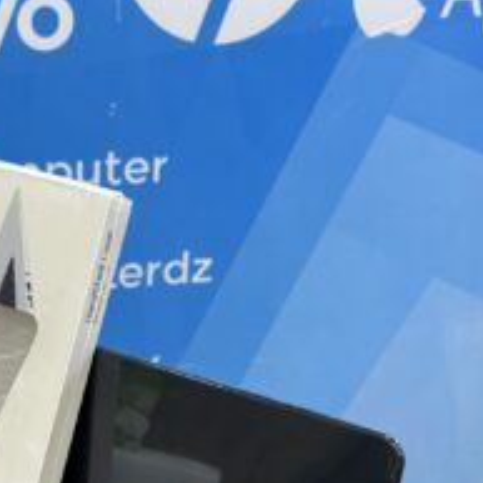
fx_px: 1610
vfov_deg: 16.7
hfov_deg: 16.9
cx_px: 80
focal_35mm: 102
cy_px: 498
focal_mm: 6.76
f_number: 1.78
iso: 100
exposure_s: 1/100
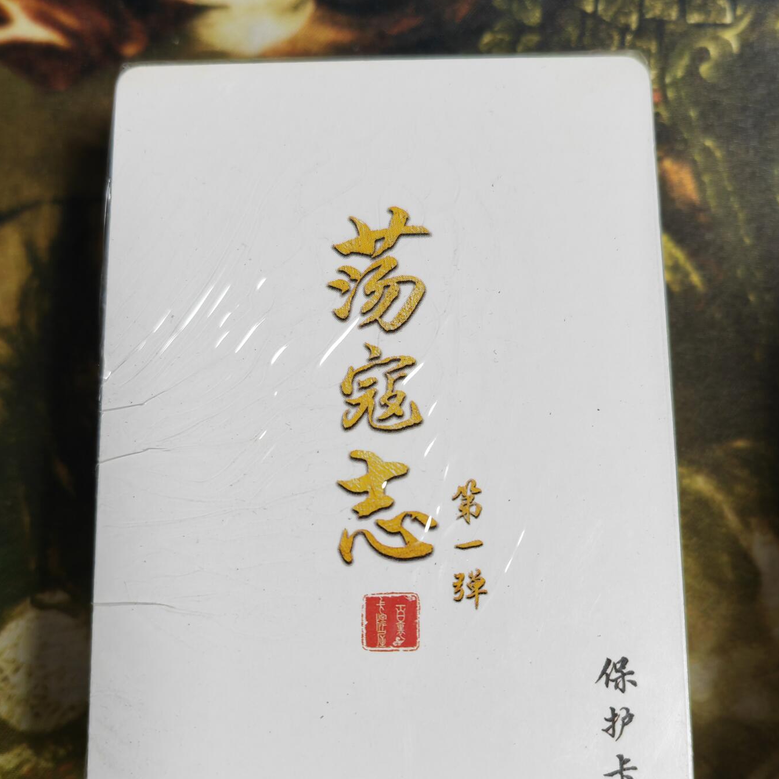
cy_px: 467
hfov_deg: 51.1
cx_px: 390
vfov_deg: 50.8
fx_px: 815
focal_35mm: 32
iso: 200
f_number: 1.8
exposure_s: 1/100
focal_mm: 5.53
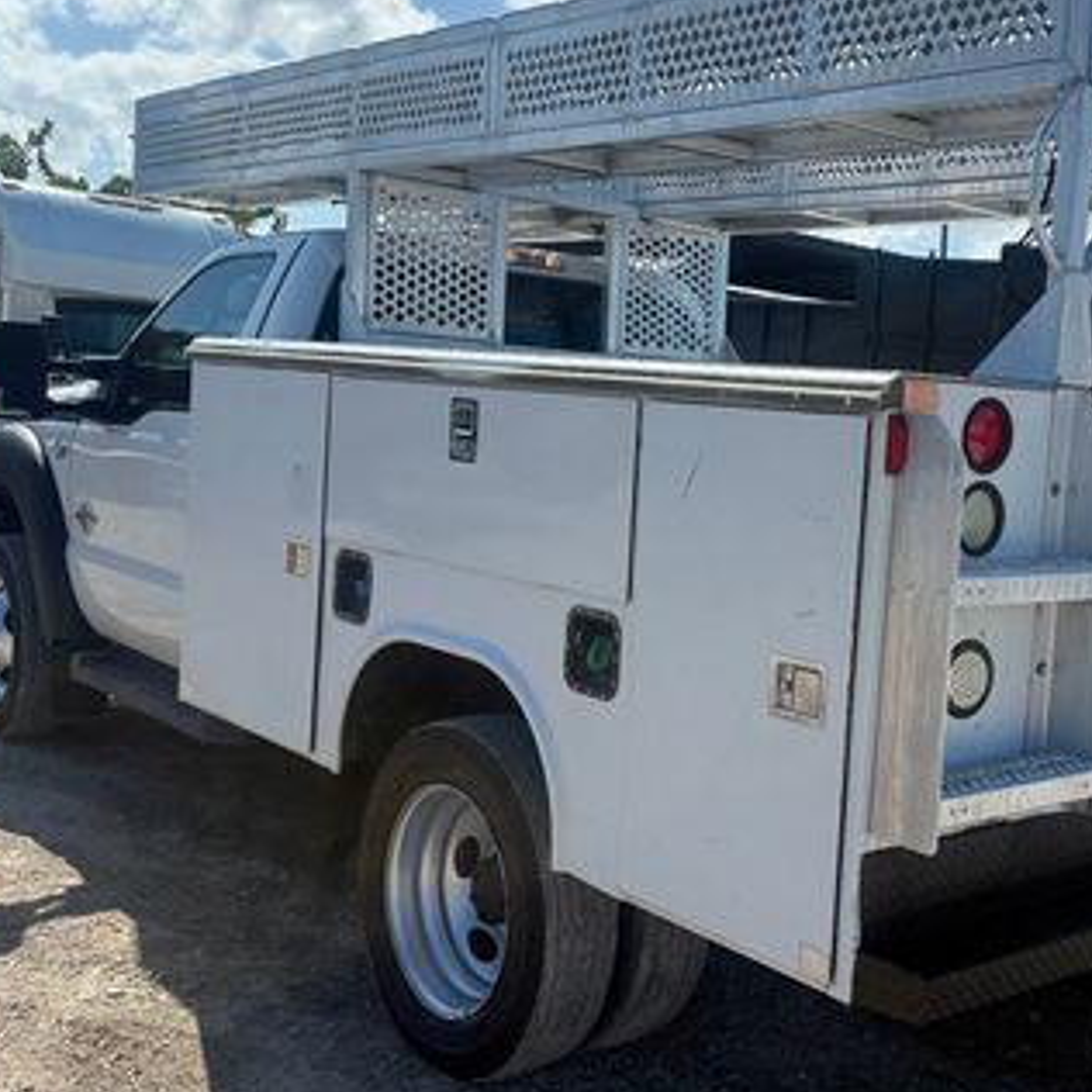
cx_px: 836
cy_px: 525
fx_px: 1535
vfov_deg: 39.2
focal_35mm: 43
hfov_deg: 38.0
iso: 100
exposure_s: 1/7353
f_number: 1.78
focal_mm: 6.76
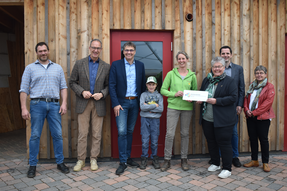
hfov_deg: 53.1
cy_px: 96
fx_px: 287
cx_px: 144
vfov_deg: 36.9
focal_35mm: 36
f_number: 3.8
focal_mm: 24
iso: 400
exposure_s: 1/250
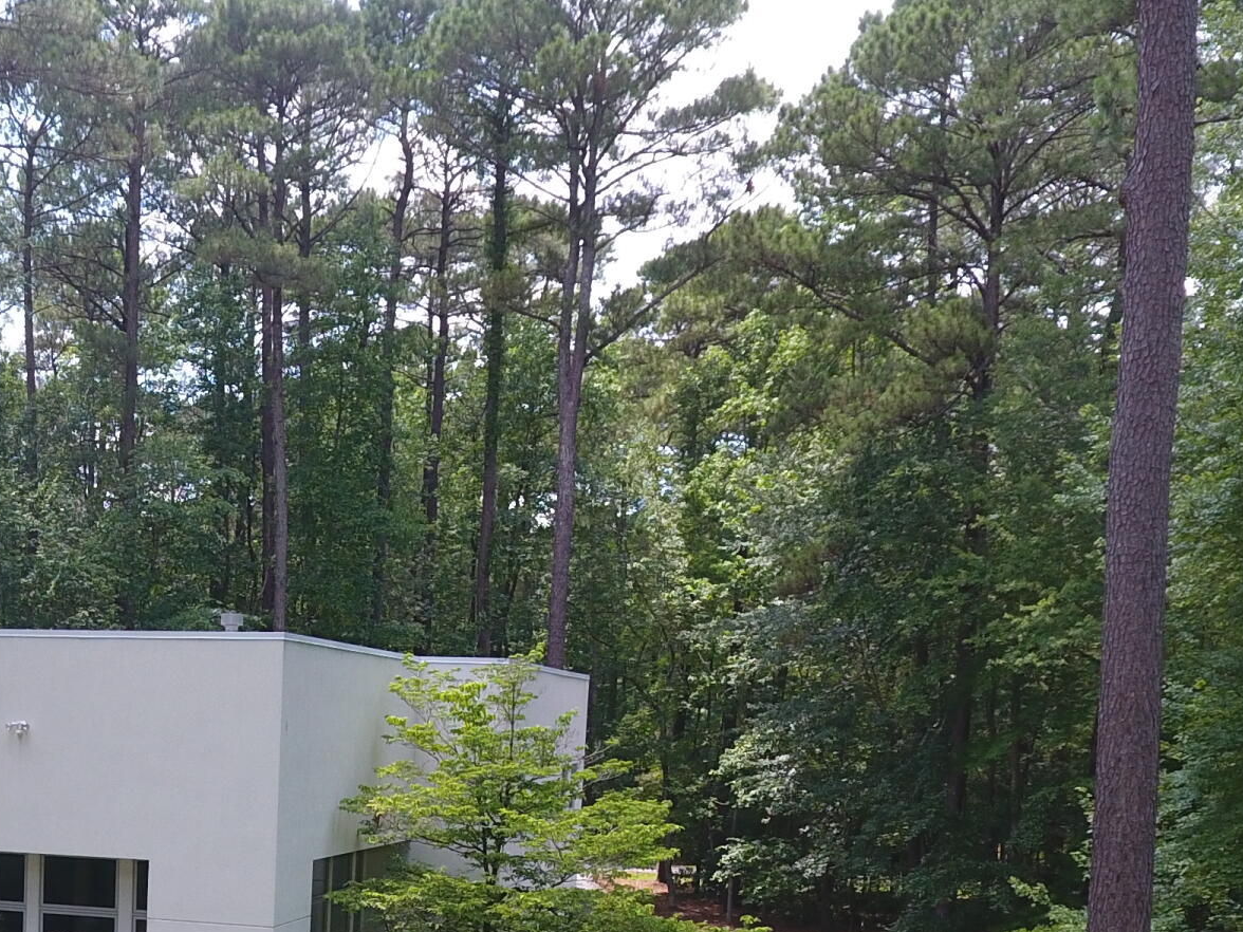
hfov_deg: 35.8
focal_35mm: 51
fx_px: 1831
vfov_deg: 26.3
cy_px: 1028
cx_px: 183
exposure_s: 1/246
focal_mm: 3.61
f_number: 2.8
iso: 100
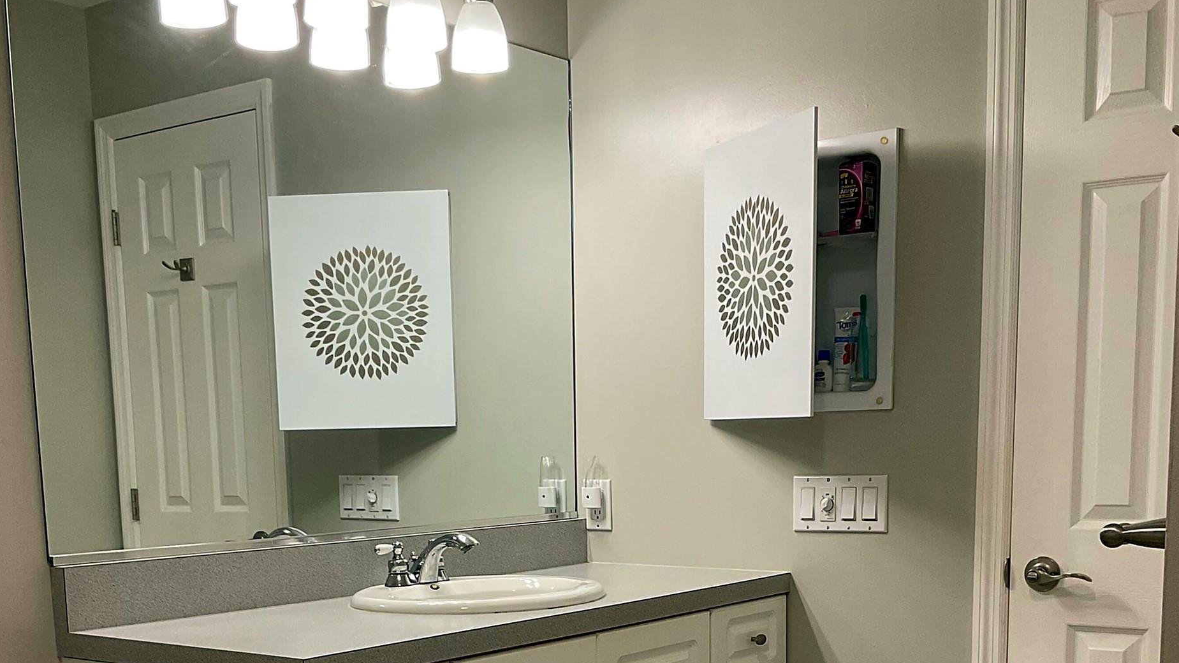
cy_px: 401
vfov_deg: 33.6
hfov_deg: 56.5
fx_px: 1094
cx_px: 538
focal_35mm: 35
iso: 64
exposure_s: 1/120
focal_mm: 3
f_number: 1.8
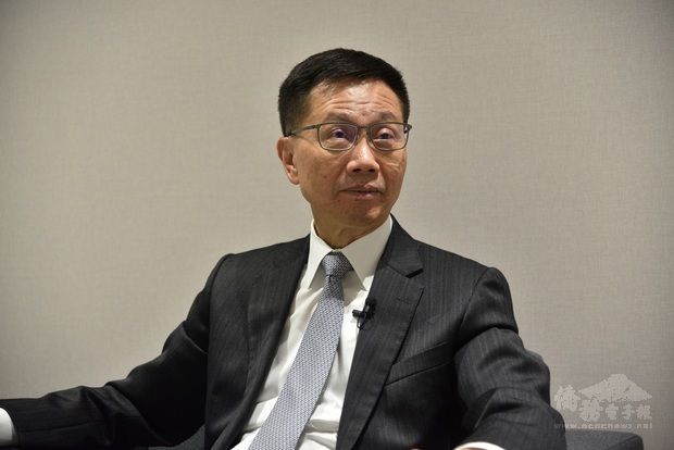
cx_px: 337
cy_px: 225
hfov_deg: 23.6
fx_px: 1611
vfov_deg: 15.9
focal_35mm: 86
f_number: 4
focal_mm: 86
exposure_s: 1/160
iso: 1100
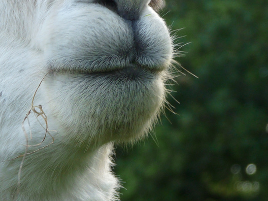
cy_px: 93
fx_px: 3167
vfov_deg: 3.6
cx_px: 83
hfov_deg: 4.8
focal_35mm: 409
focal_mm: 26.7
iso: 100
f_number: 4
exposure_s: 1/125
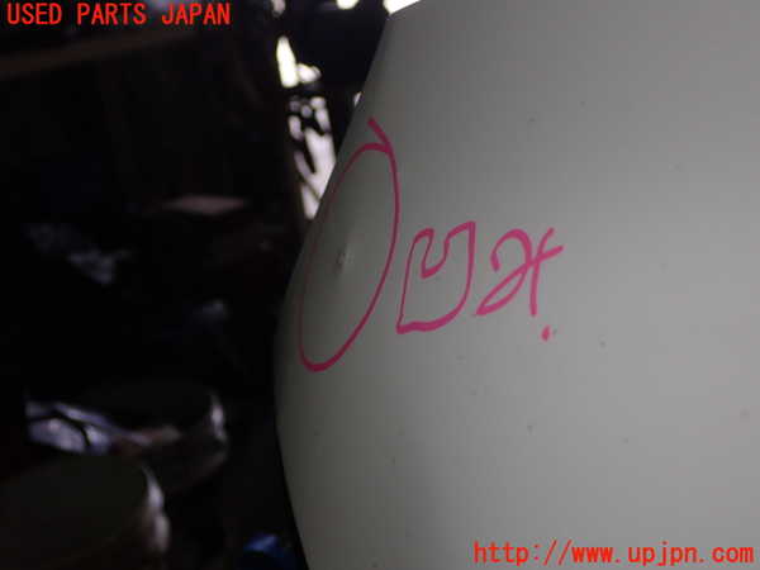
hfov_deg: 42.9
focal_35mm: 44
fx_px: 966
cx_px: 380
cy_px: 285
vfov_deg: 32.9
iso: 200
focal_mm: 7.84
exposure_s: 1/40
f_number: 9
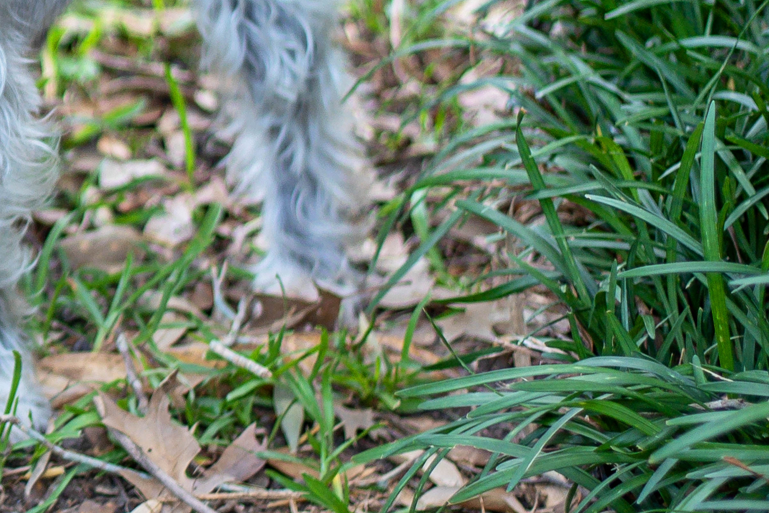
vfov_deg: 10.8
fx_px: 2671
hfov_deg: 15.7
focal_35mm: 125
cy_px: -74
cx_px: -166
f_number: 2
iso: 400
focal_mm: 50
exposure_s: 1/1250
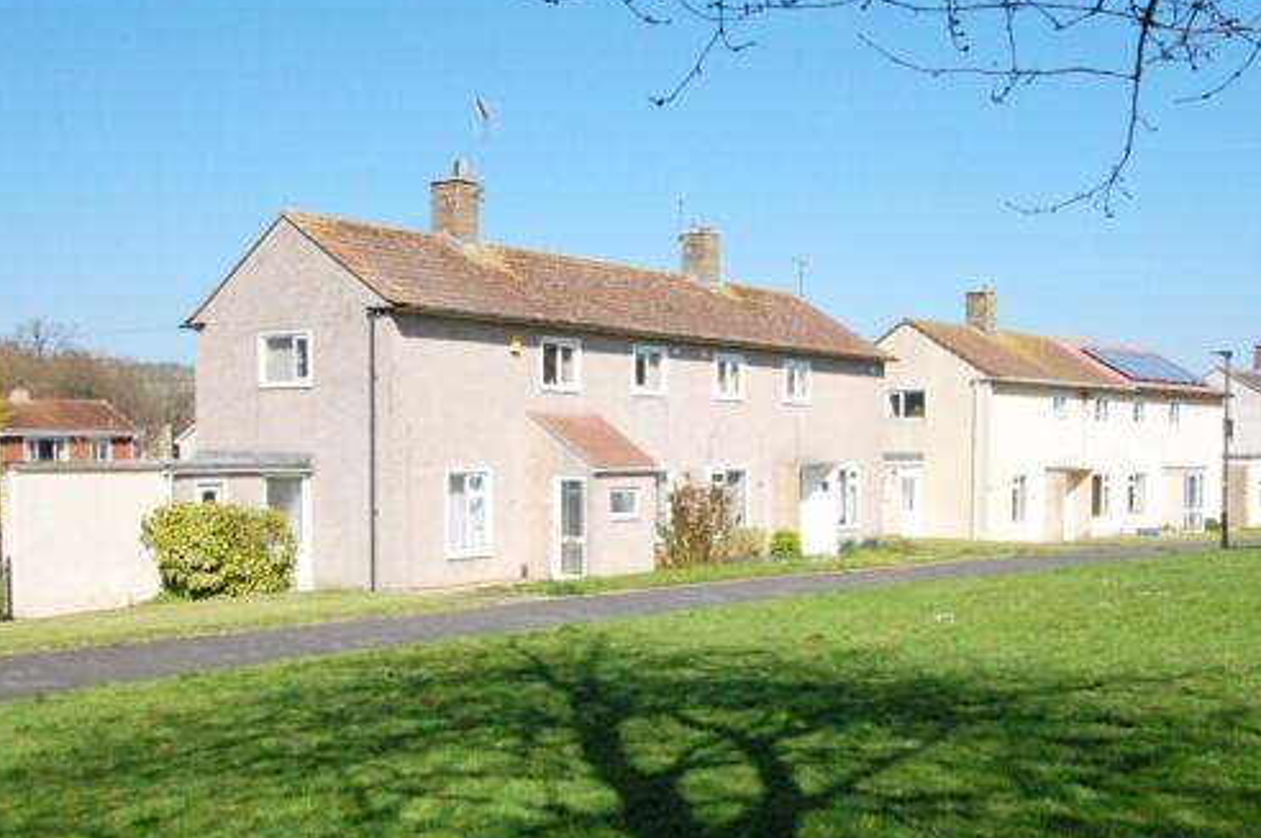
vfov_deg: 33.2
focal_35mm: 40
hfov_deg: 48.4
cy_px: 525
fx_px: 1400
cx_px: 689
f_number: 11
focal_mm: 20
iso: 800
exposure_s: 1/500
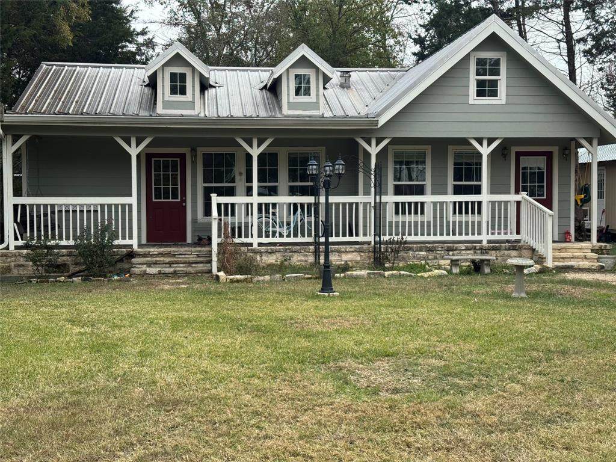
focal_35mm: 48
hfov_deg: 39.7
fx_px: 854
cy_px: 231
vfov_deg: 30.3
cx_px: 308
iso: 64
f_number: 1.78
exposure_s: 1/1427
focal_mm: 6.76
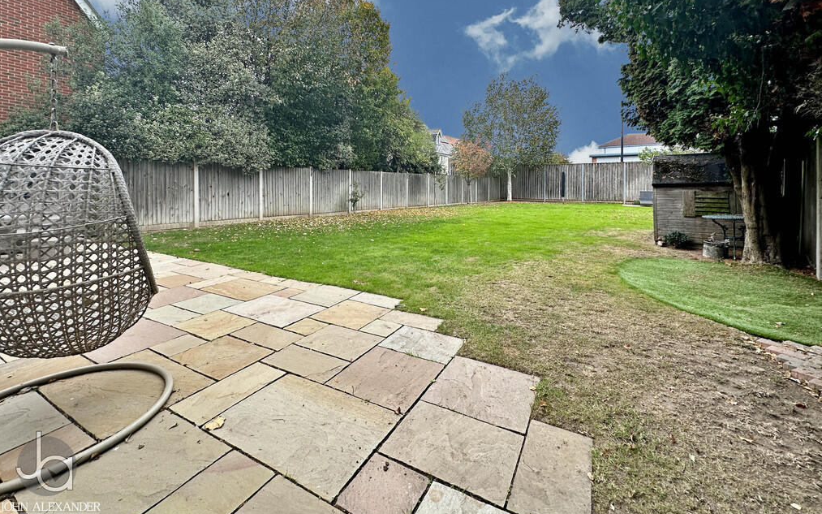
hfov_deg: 101.5
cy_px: 210
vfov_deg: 74.1
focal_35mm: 15
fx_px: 336
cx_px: 413
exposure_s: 1/122
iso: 40
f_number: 2.2
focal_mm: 2.22
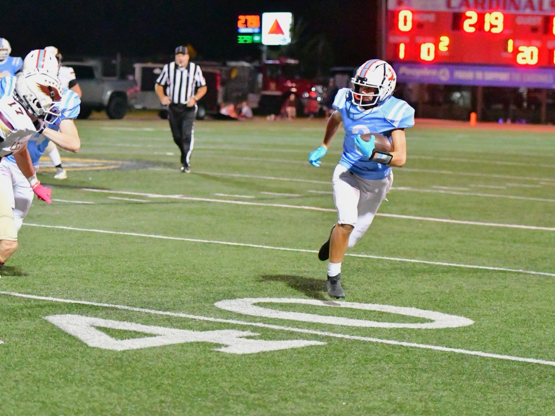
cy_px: 208
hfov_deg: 14.1
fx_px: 2244
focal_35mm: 140
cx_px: 280
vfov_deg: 10.6
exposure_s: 1/1250
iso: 16000
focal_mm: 86
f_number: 2.8
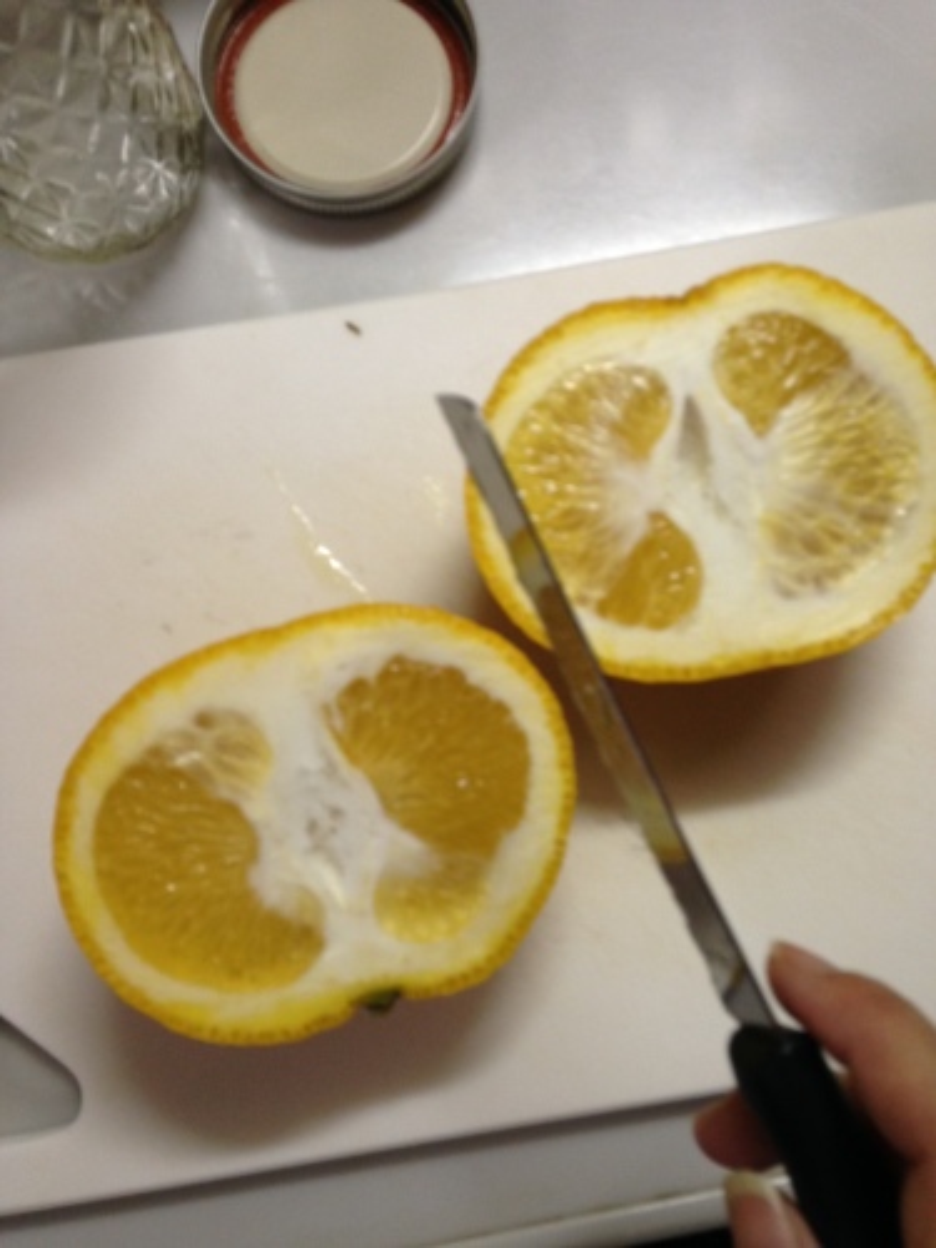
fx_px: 1190
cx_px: 468
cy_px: 624
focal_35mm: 33
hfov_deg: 42.9
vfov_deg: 55.4
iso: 100
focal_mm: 4.12
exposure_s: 1/20
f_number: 2.4
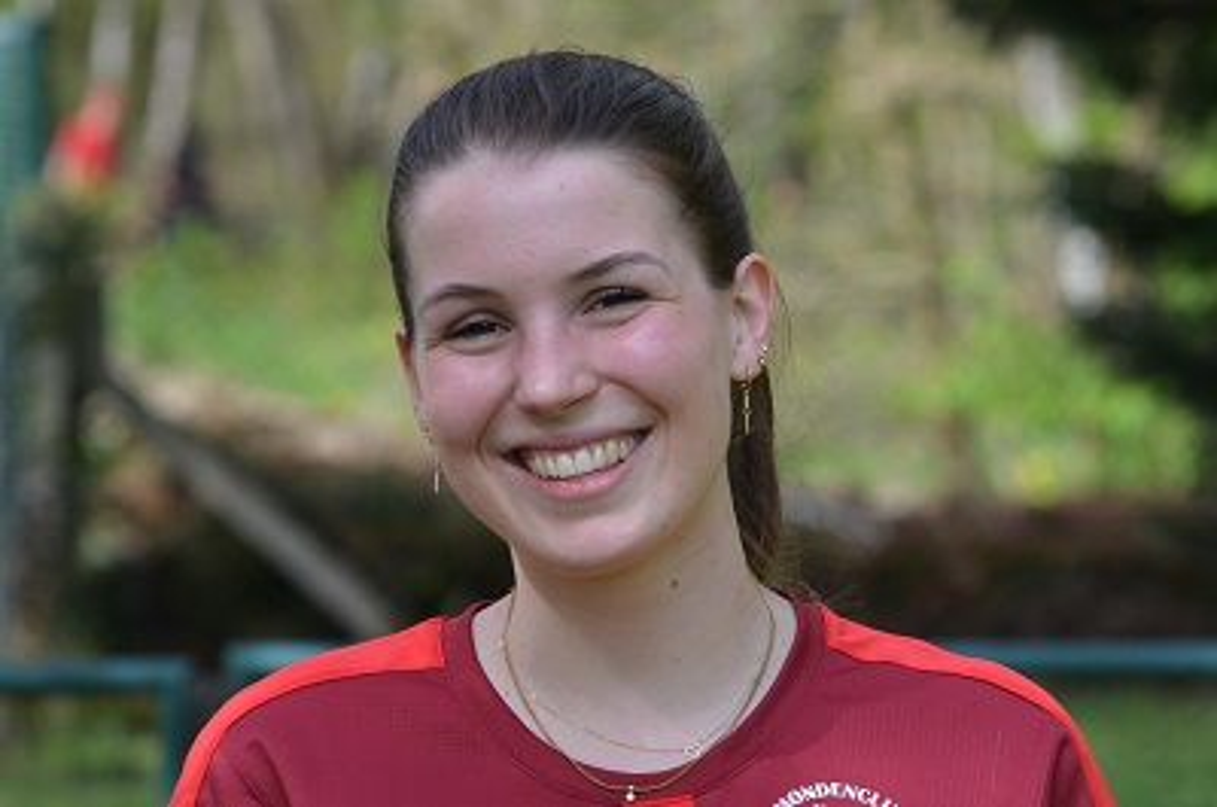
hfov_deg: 10.2
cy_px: 404
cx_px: 608
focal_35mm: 202
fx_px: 6832
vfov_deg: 6.8
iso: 180
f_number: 8
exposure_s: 1/250
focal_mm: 135
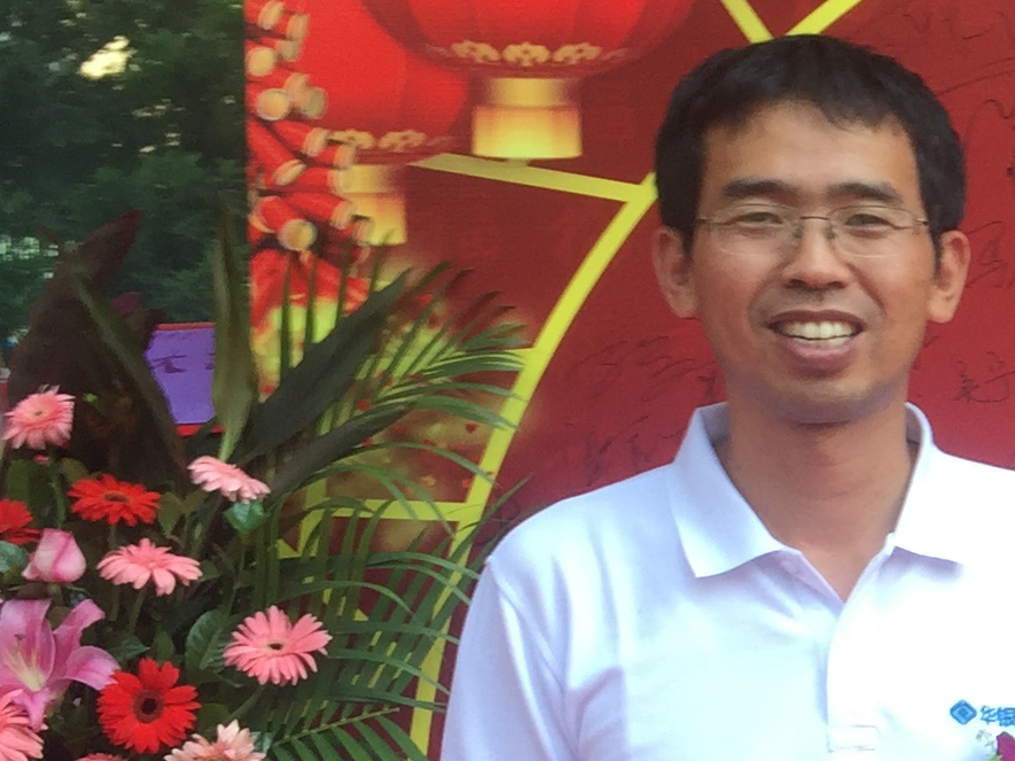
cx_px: 1629
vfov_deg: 13.6
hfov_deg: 16.4
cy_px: 770
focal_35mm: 107
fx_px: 3136
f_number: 2.2
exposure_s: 1/117
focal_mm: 4.15
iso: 32
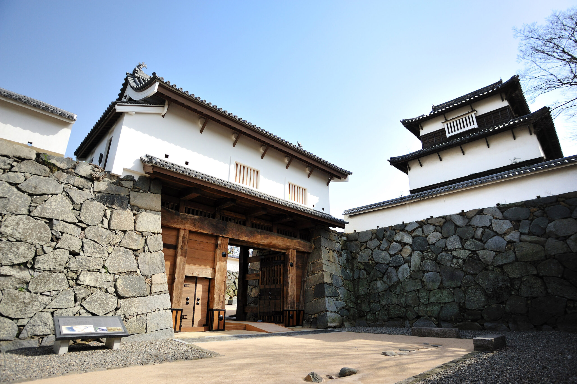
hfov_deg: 84.0
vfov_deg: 61.9
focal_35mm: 20
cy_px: 192
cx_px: 288
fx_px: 320
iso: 400
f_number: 5.6
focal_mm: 20
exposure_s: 1/1600
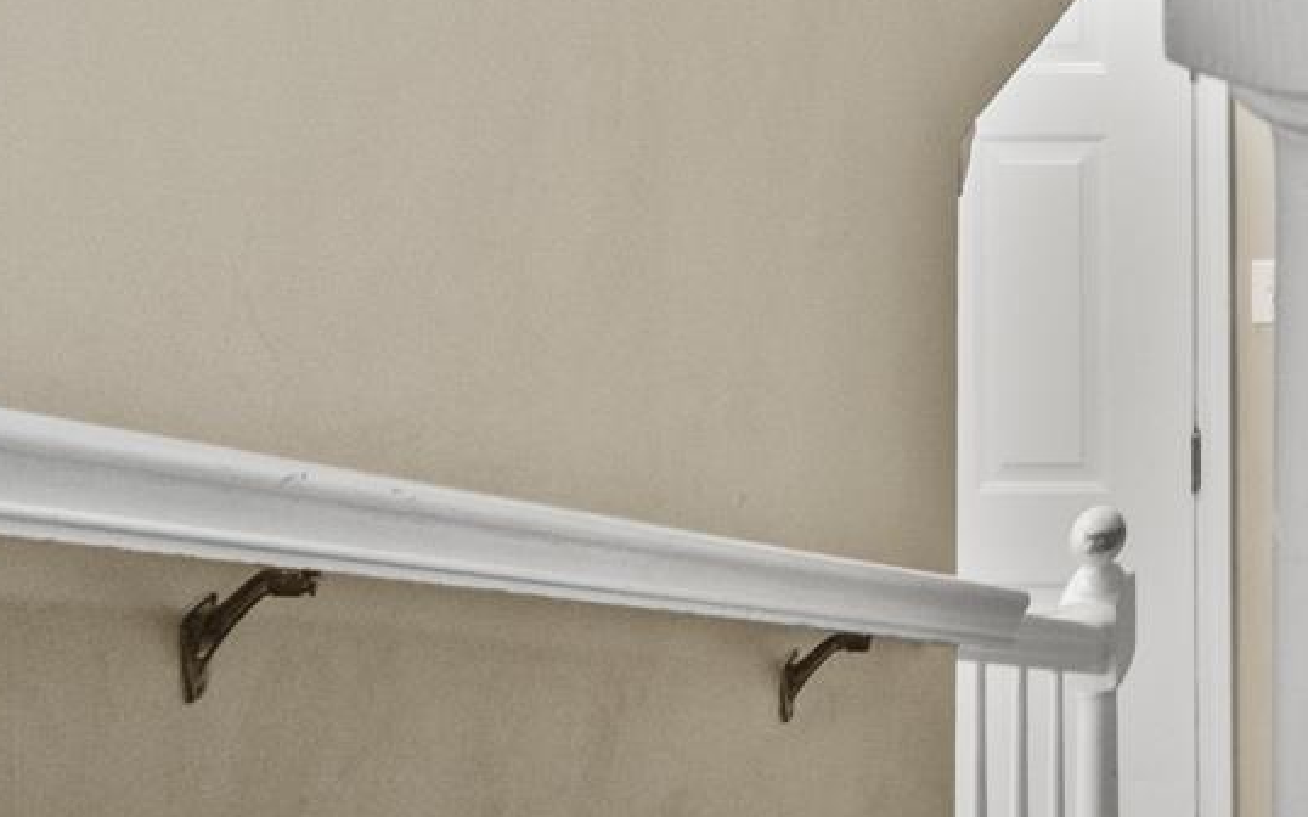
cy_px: -1103
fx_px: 2530
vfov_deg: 13.6
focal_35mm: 71
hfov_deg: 22.5
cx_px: 2074
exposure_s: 1/1.25
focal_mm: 10
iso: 800
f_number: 8
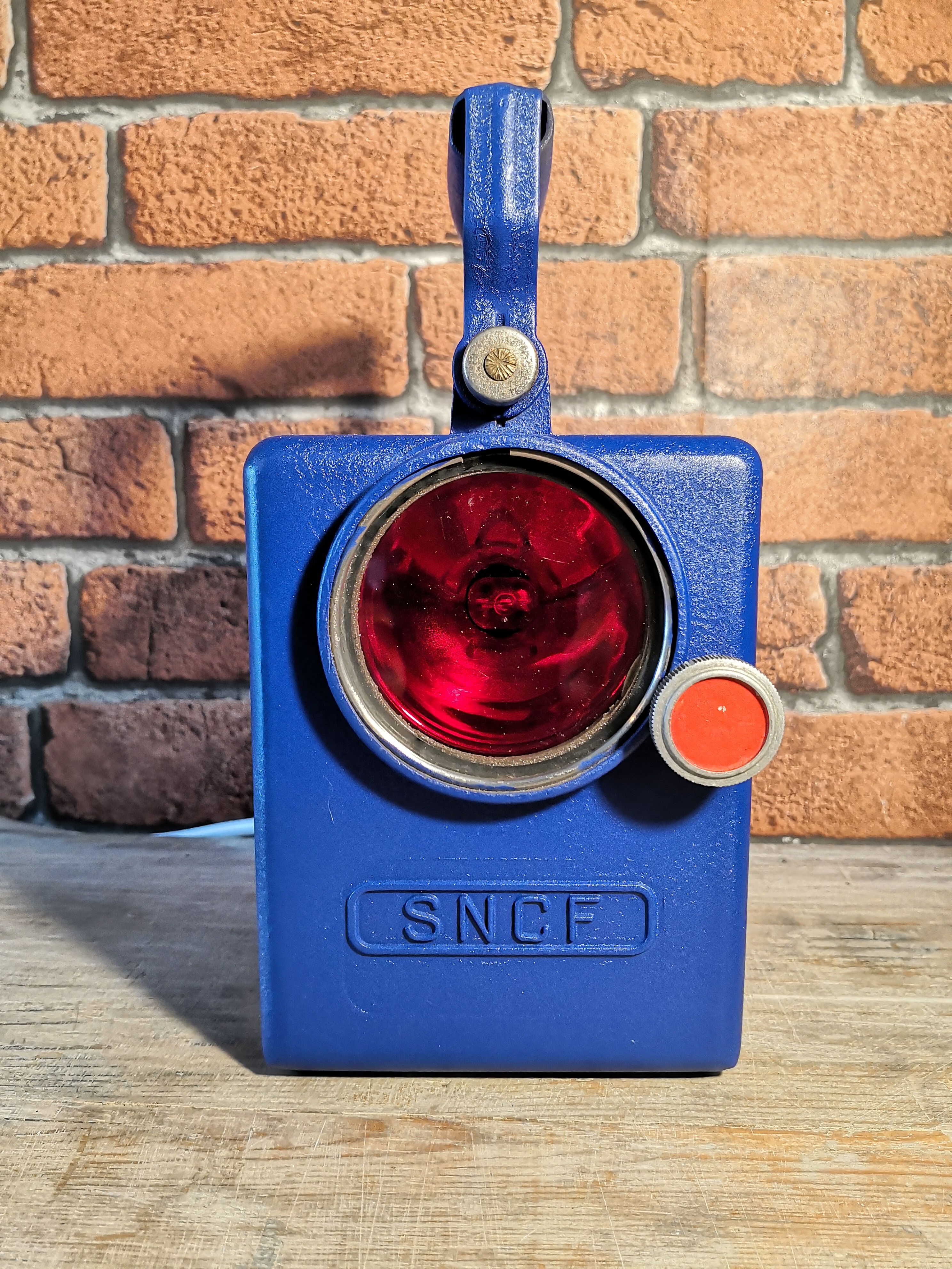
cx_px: 476
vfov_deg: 65.3
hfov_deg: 51.4
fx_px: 990
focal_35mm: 27
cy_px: 634
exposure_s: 3
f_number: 1.6
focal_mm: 3.95
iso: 200
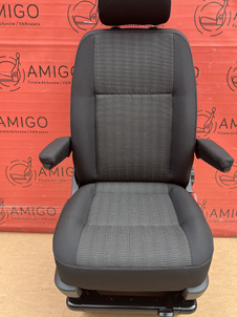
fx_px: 283
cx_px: 129
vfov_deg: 58.3
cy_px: 146
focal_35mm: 31
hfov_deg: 45.3
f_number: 1.6
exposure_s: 1/121
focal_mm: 5.1
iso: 50
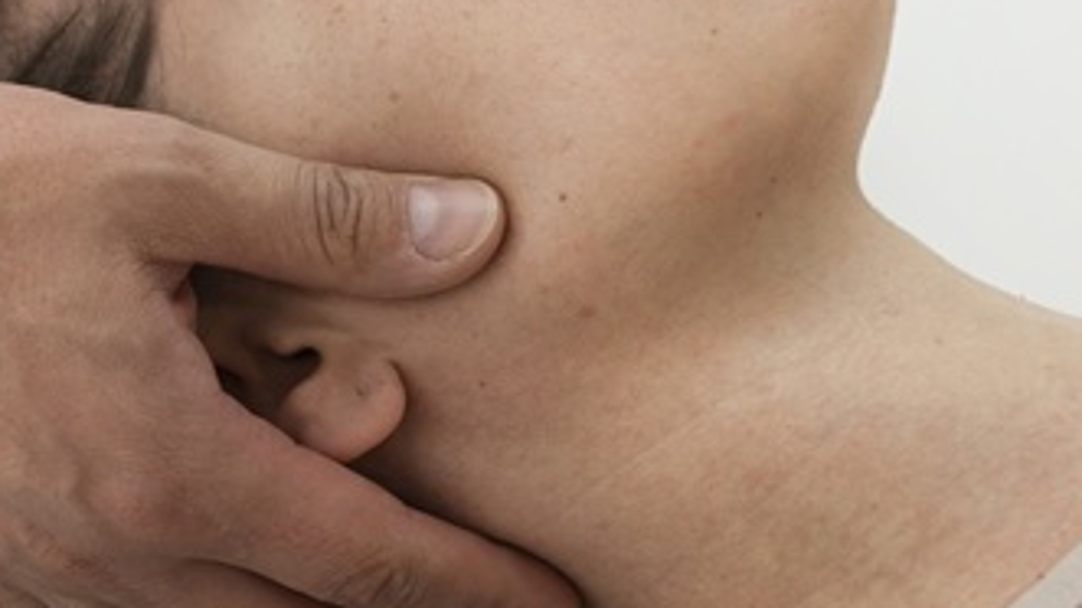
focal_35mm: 62
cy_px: 188
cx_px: 369
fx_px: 1778
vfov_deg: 19.3
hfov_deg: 33.6
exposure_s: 1/200
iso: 1000
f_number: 4
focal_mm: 28
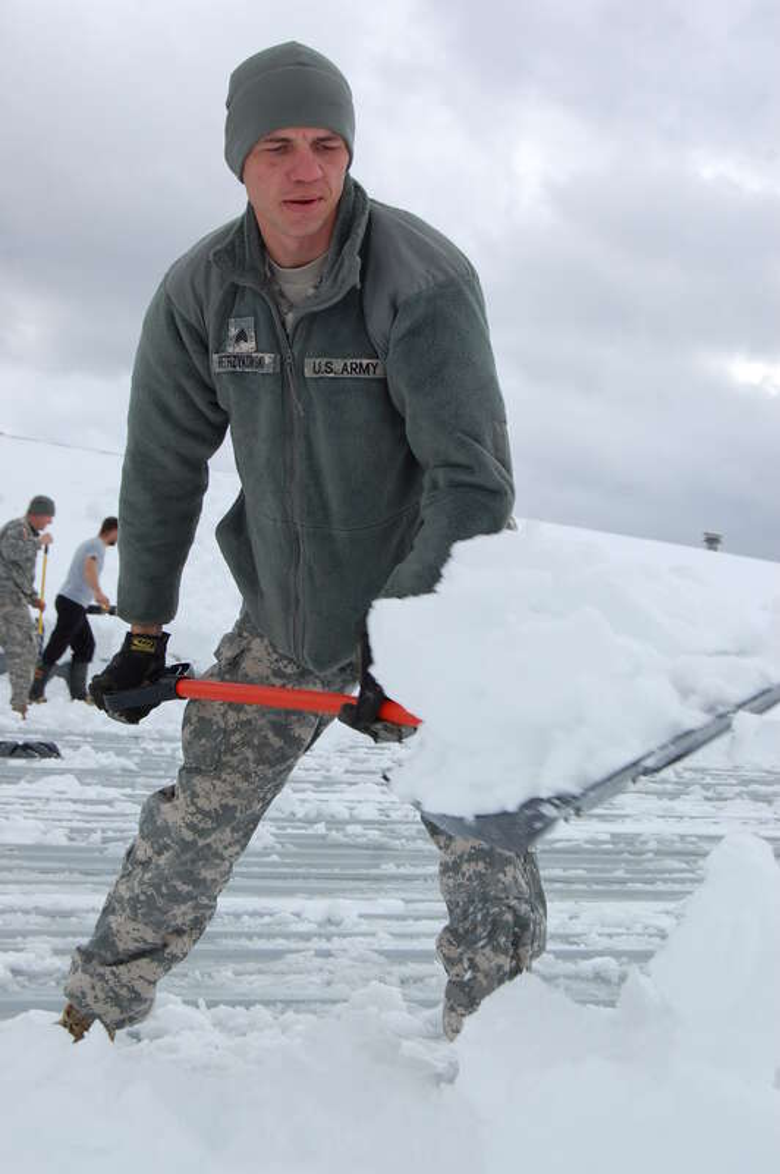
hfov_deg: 23.7
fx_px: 1856
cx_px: 390
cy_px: 587
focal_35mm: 57
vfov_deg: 35.1
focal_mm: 38
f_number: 7.1
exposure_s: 1/200
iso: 200
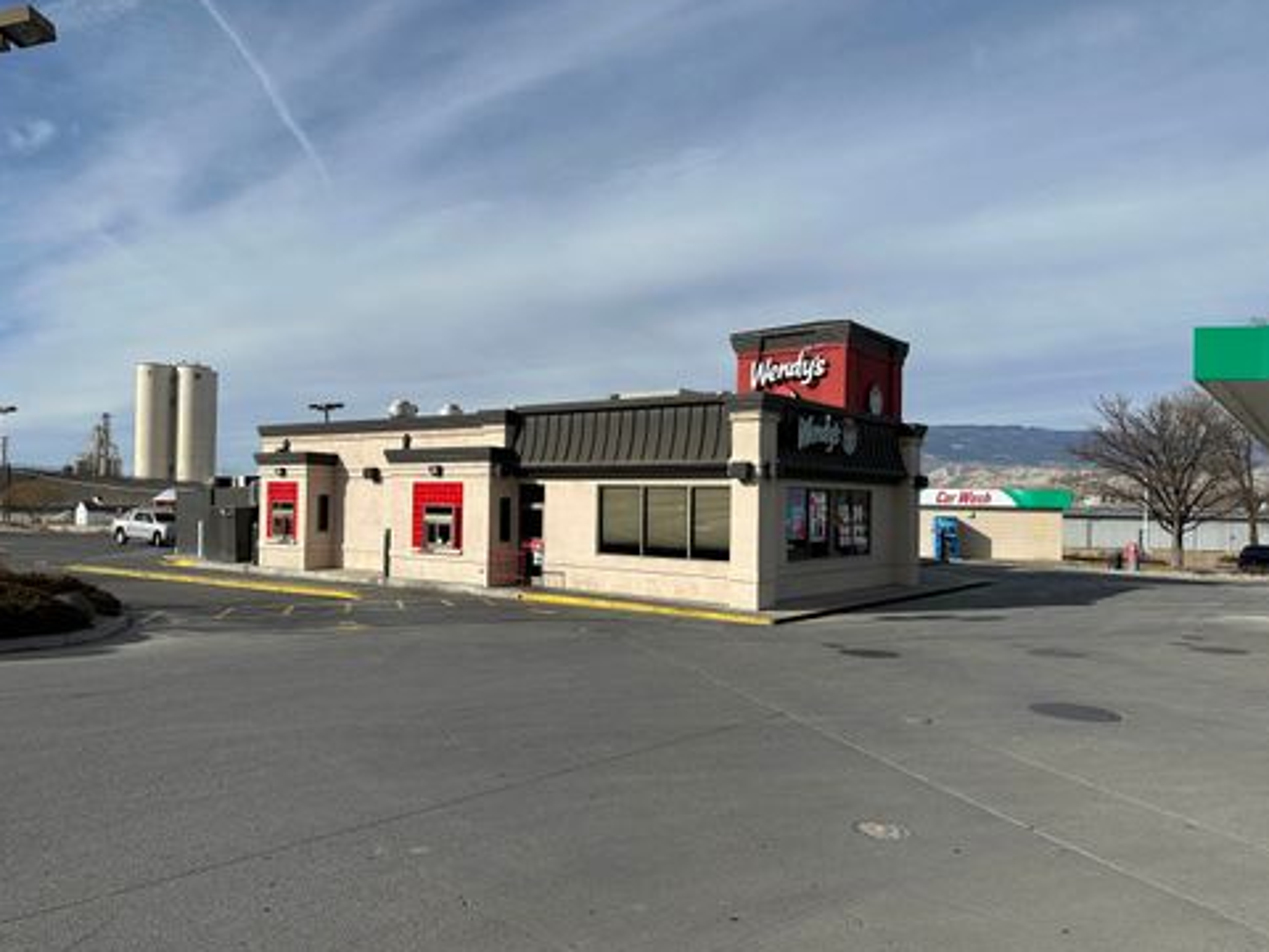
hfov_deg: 69.4
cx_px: 616
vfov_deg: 54.9
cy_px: 485
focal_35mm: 25
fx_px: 916
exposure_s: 1/8197
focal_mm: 6.86
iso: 80
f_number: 1.78
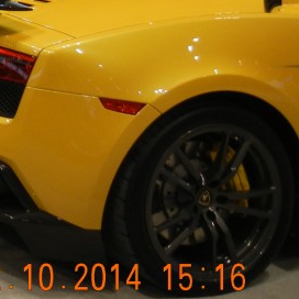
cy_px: -57
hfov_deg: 15.0
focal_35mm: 100
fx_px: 977
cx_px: -248
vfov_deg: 16.7
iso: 173
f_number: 3.5
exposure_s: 1/58.7
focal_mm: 5.4
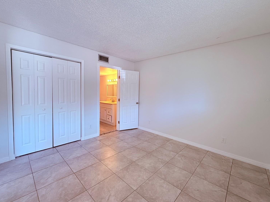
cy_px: 100
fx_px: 117
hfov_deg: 98.2
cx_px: 137
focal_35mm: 15
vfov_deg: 81.8
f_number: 2.2
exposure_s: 1/120
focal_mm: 2.22
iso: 100
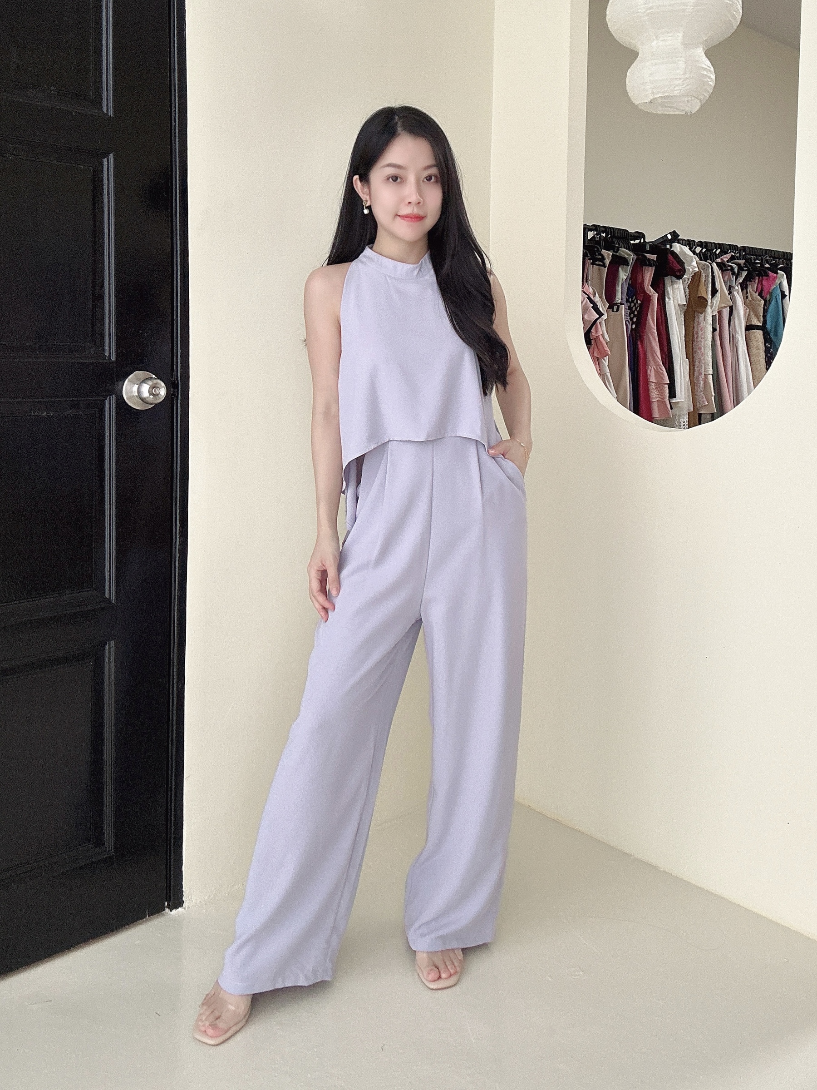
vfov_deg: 73.9
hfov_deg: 58.9
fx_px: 724
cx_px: 408
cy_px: 545
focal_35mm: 23
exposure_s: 1/60
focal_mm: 2.69
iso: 100
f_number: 1.9
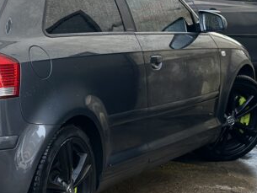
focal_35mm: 126
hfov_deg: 15.4
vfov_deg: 11.8
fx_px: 936
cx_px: 6
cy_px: 99
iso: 320
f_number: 1.78
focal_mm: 6.86
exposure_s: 1/50
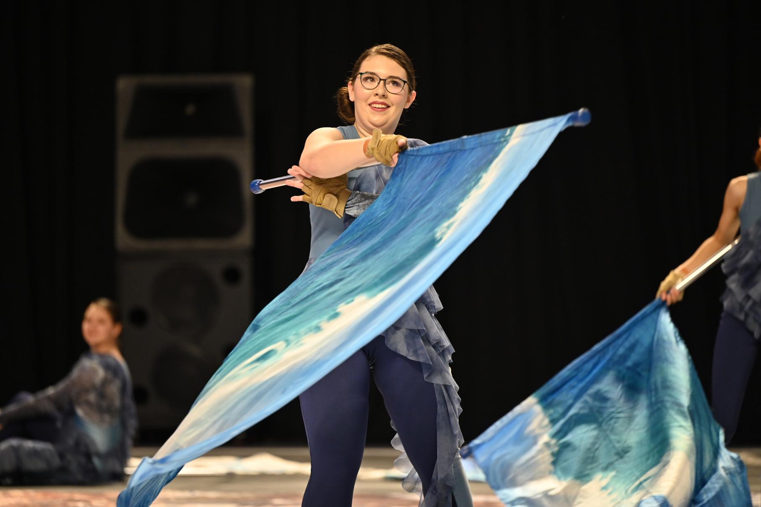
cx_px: 380
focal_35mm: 200
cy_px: 254
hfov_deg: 10.3
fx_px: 4225
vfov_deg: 6.9
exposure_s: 1/1000
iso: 1600
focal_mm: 200
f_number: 2.8
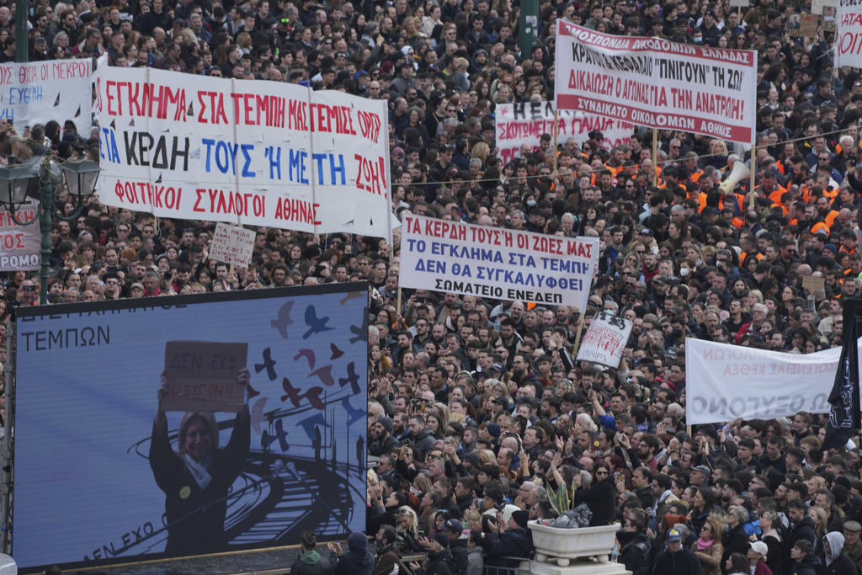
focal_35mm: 400
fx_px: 9578
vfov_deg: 3.4
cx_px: 431
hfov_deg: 5.2
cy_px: 288
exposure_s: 1/160
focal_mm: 400
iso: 125
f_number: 11
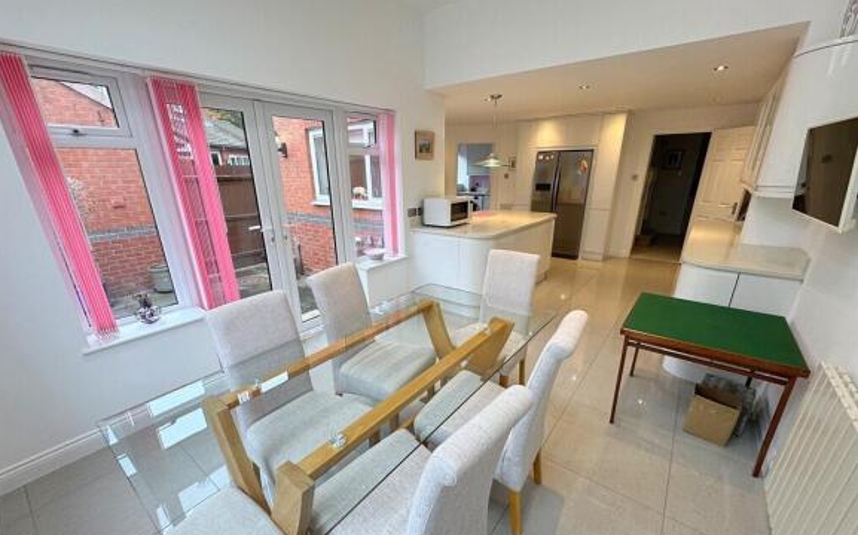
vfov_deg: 74.5
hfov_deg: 101.5
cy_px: 298
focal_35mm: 15
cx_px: 426
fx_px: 351
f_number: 2.2
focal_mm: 2.22
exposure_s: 1/100
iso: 100
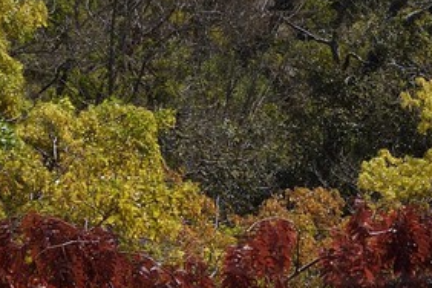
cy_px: -277
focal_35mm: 397
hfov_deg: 5.2
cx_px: 351
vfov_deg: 3.4
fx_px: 4764
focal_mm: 70
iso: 200
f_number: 14
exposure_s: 1/320
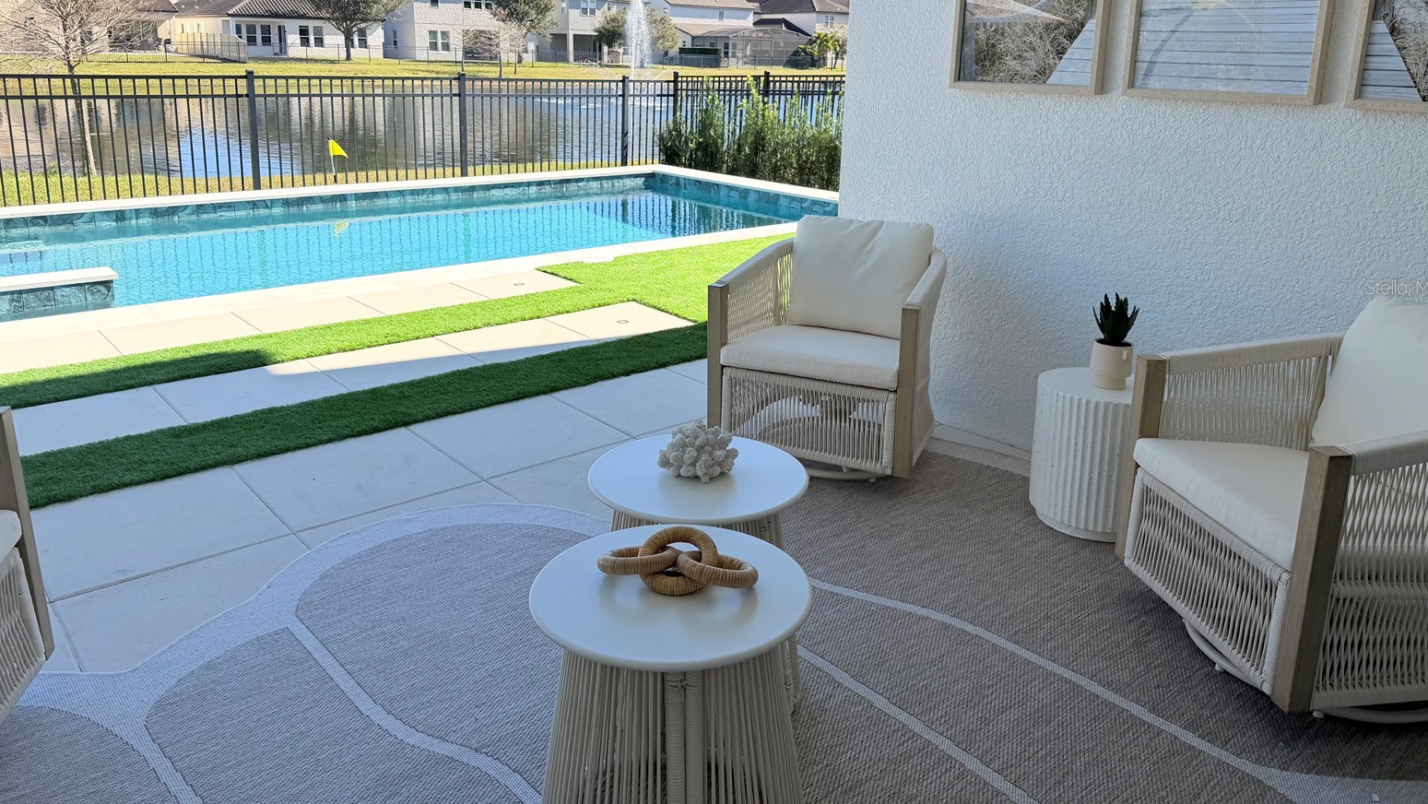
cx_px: 714
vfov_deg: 42.5
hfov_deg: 69.8
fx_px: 1023
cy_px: 287
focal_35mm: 27
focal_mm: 6.76
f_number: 1.78
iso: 100
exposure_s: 1/3425
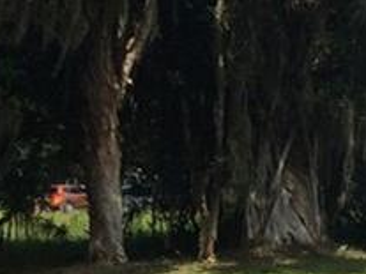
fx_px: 1670
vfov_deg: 9.3
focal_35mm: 158
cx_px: 546
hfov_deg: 12.0
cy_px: 332
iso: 32
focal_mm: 3.3
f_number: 2.4
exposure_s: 1/1431
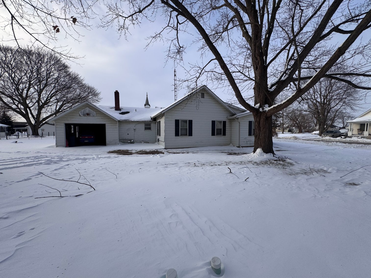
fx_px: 150
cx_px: 186
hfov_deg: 102.1
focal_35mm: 14
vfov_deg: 85.7
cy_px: 139
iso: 50
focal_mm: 2.22
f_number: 2.2
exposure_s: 1/1477
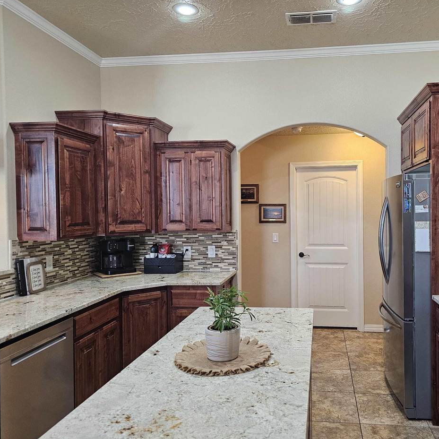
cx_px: 280
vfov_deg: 57.3
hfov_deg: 56.5
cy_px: 222
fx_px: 402
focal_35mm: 28
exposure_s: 1/120
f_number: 1.7
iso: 400
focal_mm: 6.3
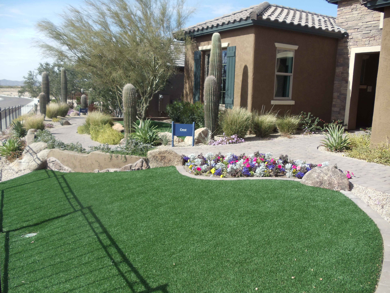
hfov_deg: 42.9
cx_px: 195
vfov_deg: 32.9
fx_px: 496
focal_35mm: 44
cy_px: 146
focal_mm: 6
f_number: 7.1
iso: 100
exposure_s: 1/200
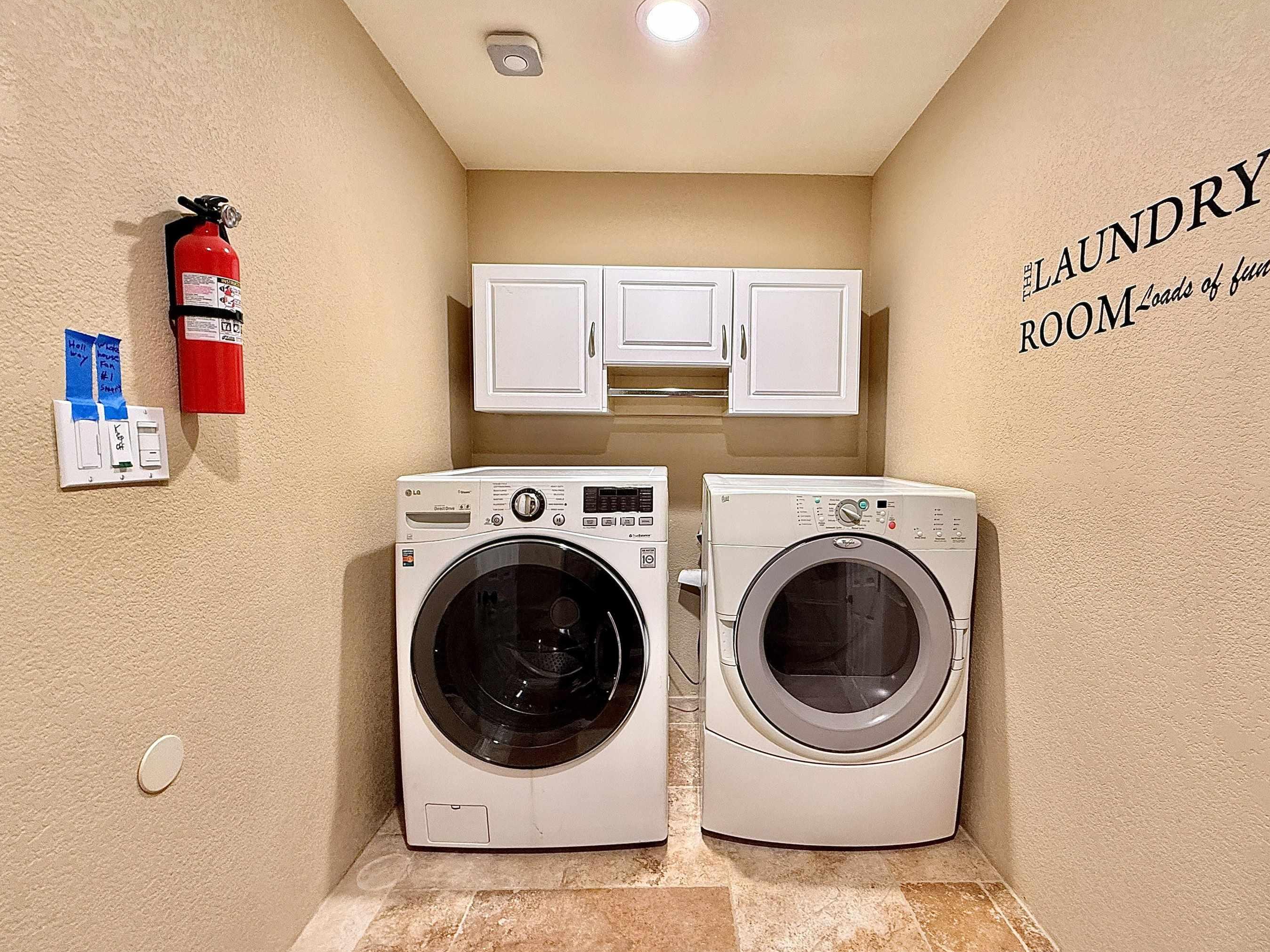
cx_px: 687
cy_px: 481
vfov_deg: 78.1
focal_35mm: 16
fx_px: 587
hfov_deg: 94.3
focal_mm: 2.22
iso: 200
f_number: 2.2
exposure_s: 1/60
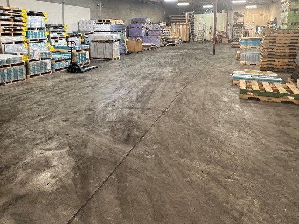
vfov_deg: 54.2
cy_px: 56
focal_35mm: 24
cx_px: 136
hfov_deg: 71.5
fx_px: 207
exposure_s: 1/60
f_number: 1.8
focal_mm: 1.57
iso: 200
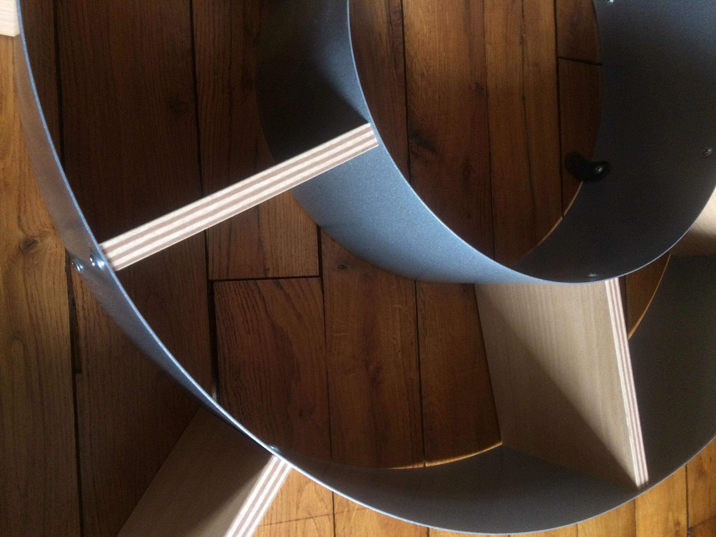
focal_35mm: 29
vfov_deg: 48.2
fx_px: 600
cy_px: 268
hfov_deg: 61.7
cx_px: 358
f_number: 2.2
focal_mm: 4.15
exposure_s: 1/33
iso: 320
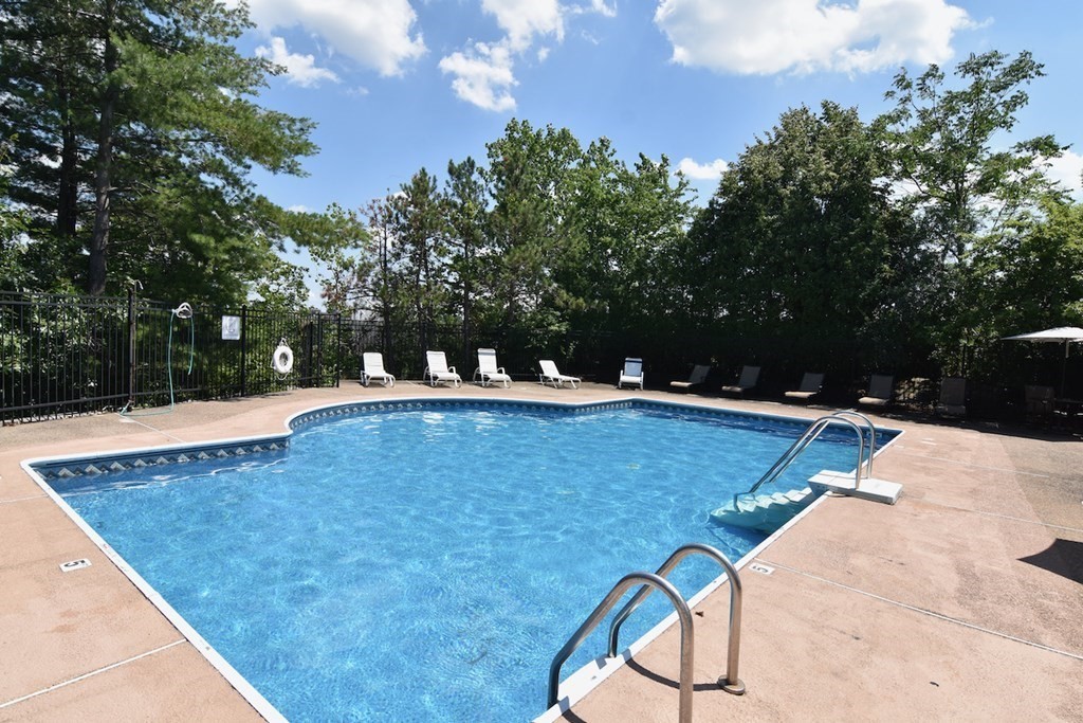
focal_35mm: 18
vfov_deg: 67.4
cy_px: 362
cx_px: 542
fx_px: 542
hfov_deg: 90.0
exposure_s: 1/500
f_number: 8
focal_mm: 12
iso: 200
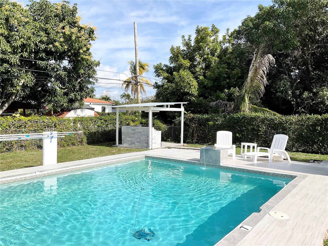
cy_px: 123
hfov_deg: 61.7
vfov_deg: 48.2
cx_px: 164
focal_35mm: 29
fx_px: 275
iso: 20
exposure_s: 1/2959
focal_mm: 3
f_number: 1.8
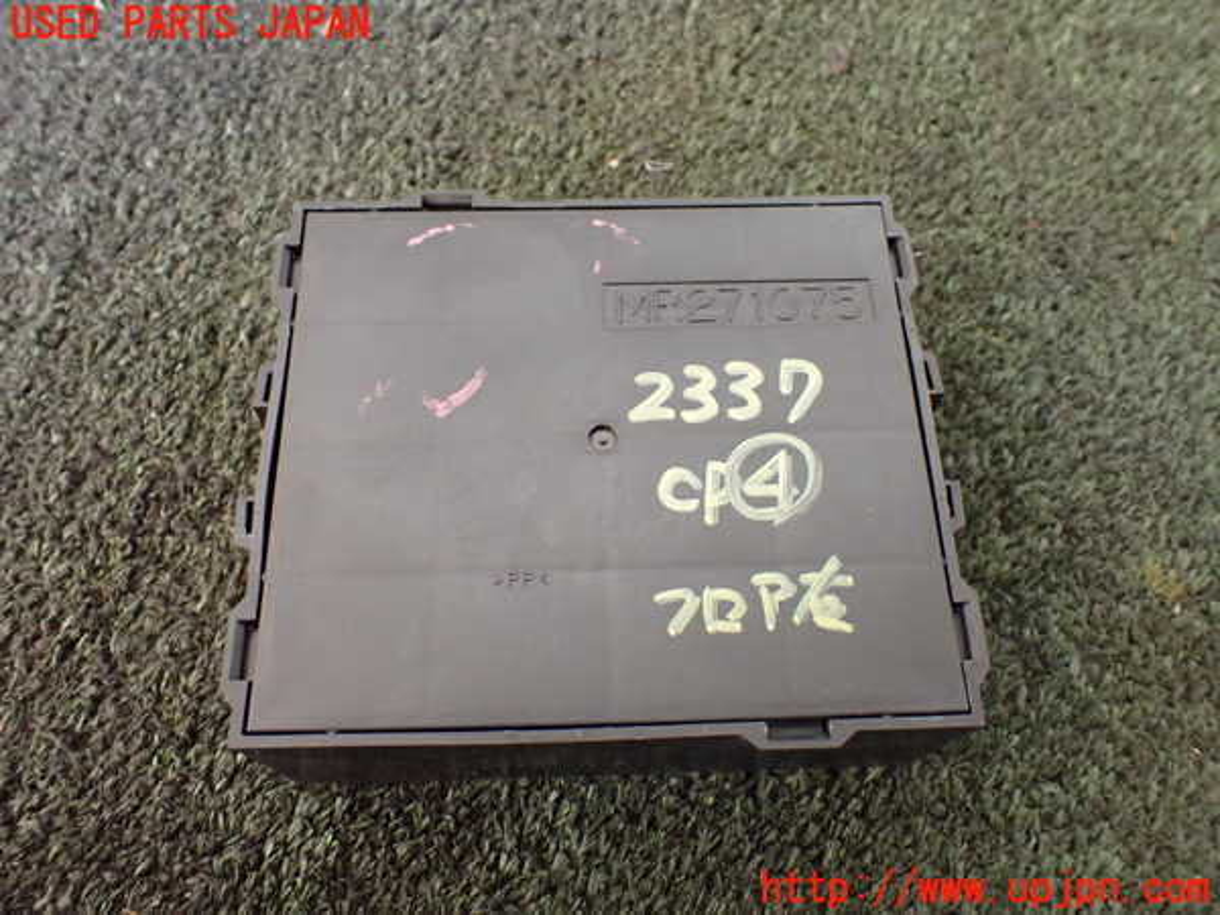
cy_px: 458
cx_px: 610
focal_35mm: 30
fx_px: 1057
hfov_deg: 60.0
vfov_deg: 46.8
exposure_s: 1/125
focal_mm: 5.4
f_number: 2.3
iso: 800
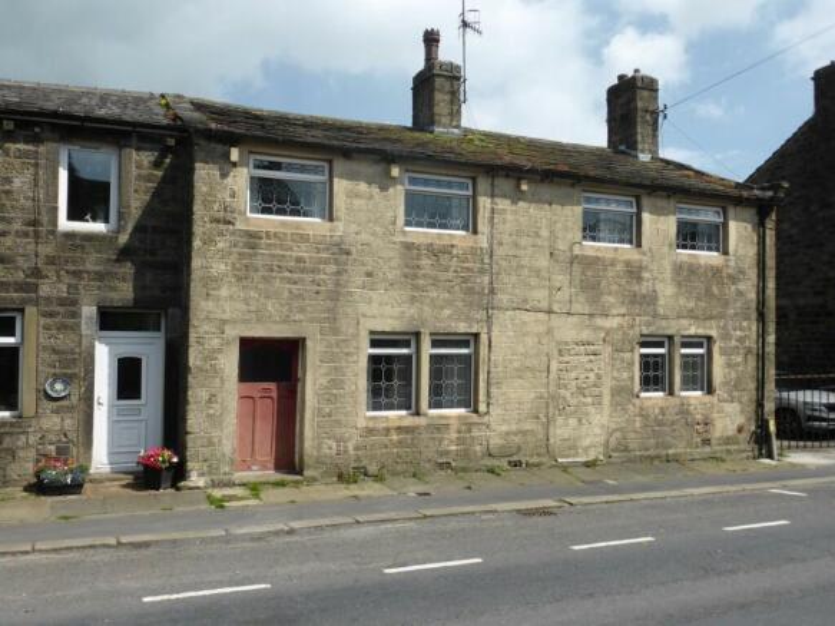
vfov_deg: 45.4
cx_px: 418
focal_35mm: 31
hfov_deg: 58.4
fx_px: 748
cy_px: 313
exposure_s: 1/1300
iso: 100
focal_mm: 5.4
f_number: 3.6
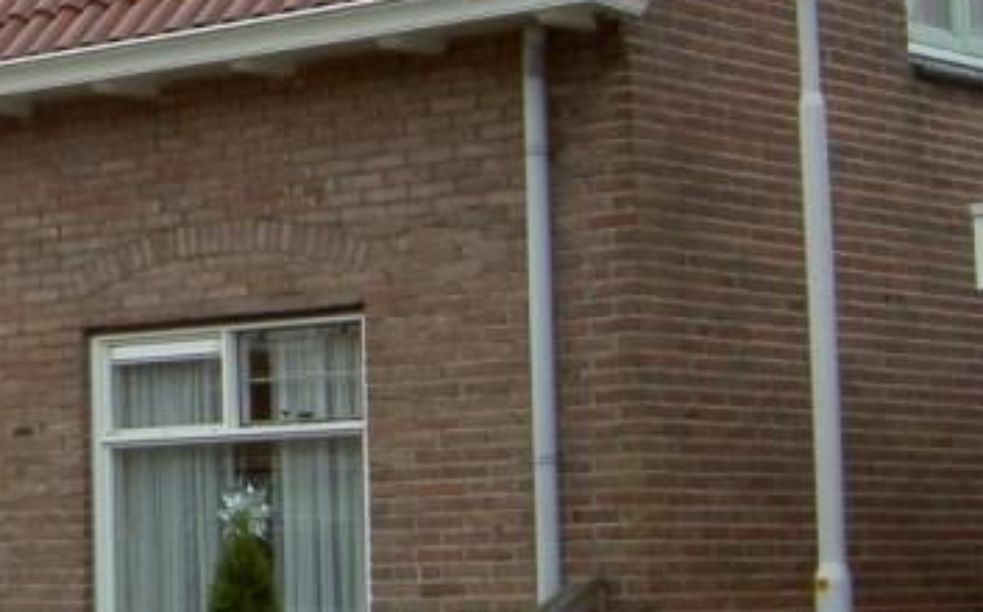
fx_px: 3212
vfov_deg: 10.8
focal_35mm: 120
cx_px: -340
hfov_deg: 16.3
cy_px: 95
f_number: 2.8
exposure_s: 1/50
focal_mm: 8
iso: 100
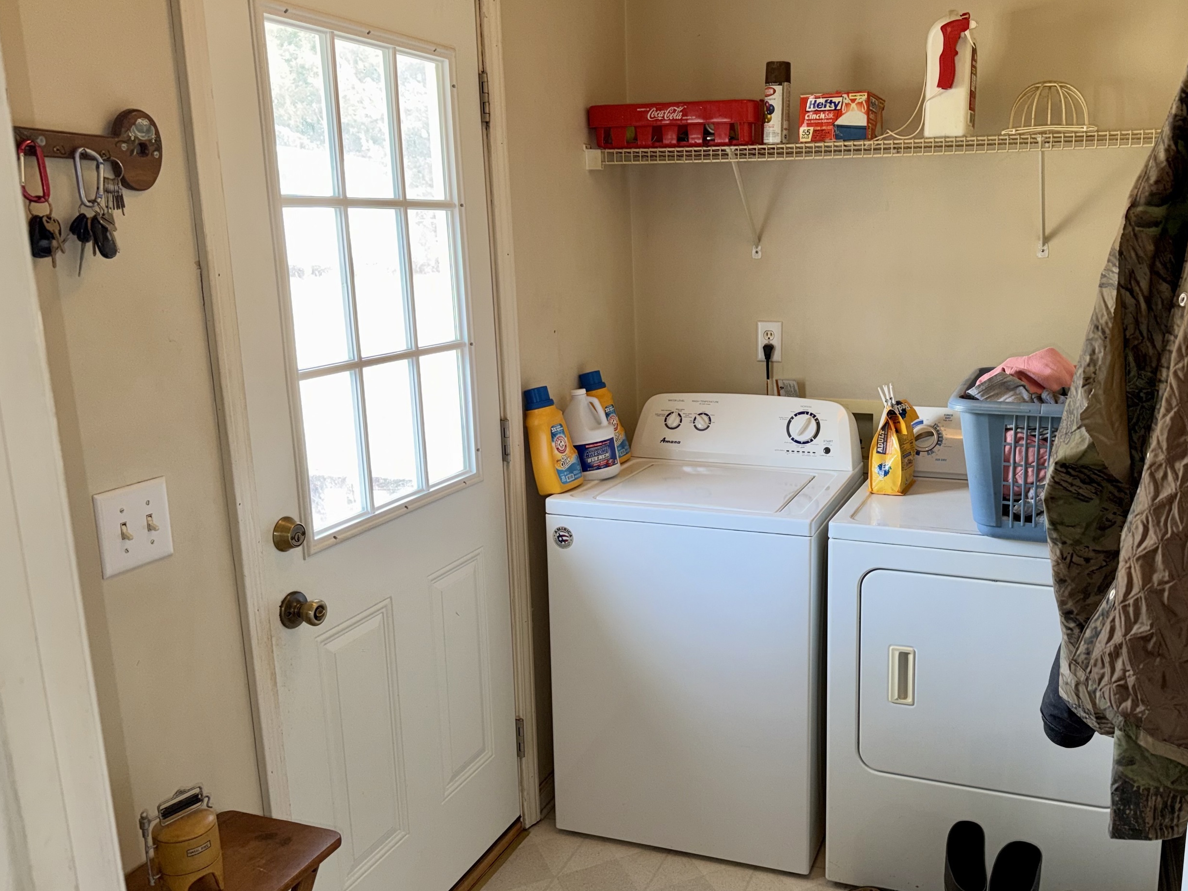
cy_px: 450
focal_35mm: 30
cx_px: 736
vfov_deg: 46.8
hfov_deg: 59.3
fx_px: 1029
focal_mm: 6.76
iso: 50
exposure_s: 1/37
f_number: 1.78
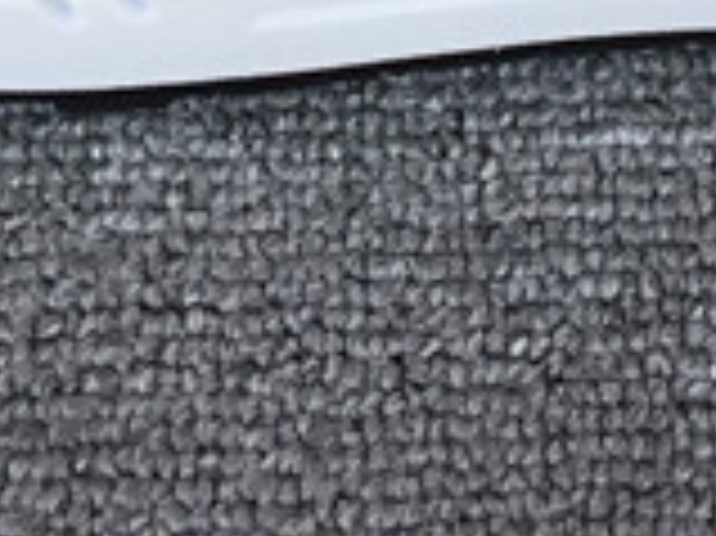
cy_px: -912
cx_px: 572
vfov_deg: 7.6
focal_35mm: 176
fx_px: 3638
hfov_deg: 11.2
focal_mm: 3.3
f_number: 2.4
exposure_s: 1/170
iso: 25
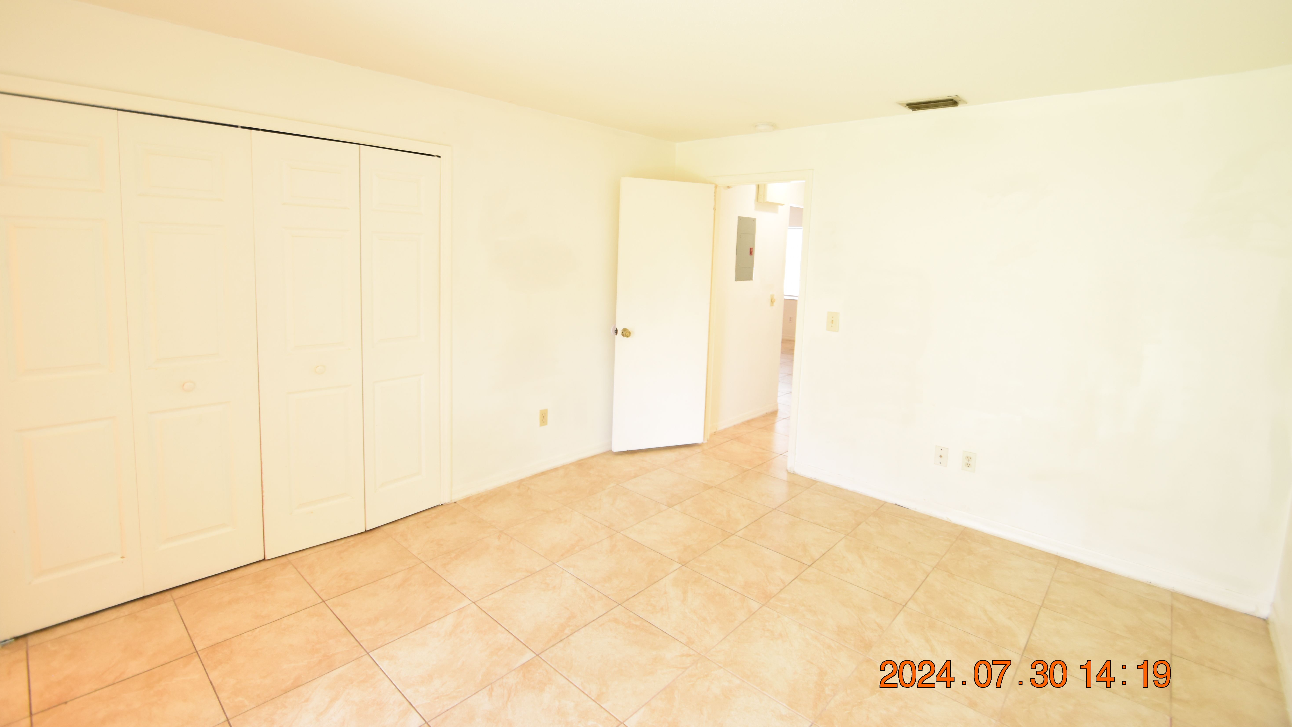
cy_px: 302
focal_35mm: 16
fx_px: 548
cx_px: 637
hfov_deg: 99.4
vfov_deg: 66.6
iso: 800
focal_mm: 10
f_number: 4
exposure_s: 1/60
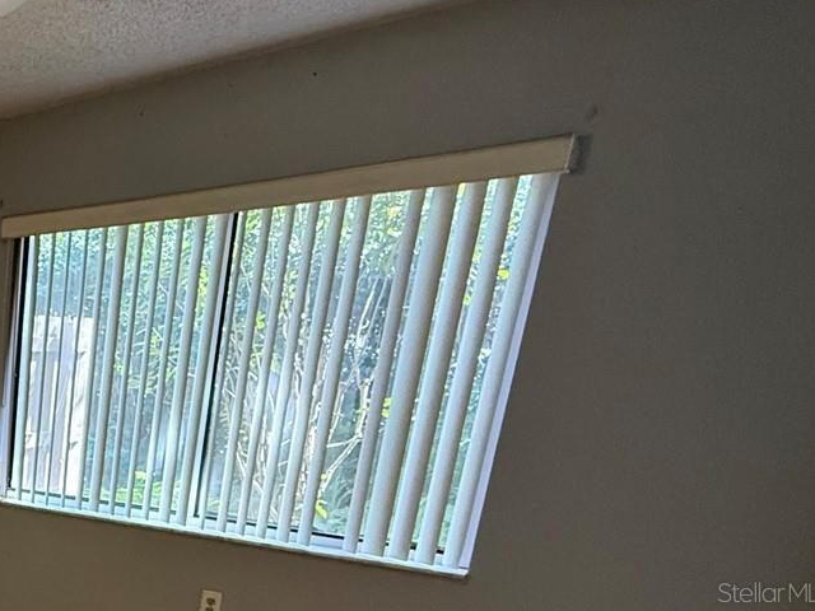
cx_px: -181
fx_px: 824
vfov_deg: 37.0
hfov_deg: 38.0
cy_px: 592
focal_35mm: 35
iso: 400
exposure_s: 1/60
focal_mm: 2.22
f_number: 2.2
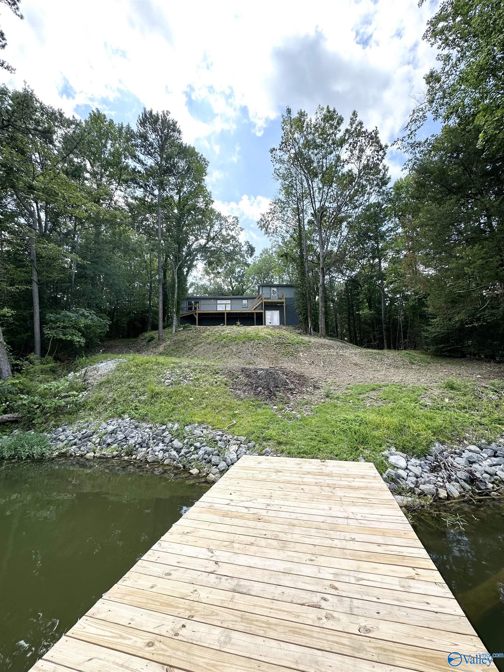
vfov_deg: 102.1
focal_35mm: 14
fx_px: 272
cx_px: 252
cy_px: 336
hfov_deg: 85.7
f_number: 2.2
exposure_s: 1/729
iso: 40
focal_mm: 2.22
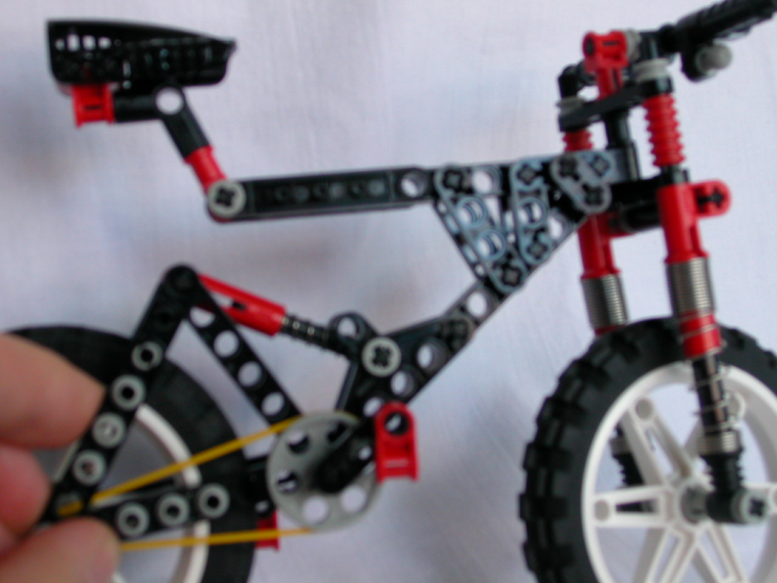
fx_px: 1437
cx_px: 388
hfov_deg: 30.3
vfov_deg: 22.9
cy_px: 292
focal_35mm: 64
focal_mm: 9.7
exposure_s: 1/42.5
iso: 100
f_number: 3.5
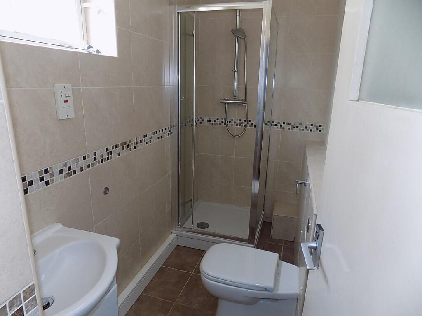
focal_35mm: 23
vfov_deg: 58.9
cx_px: 211
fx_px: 280
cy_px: 158
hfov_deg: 73.9
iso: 160
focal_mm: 4
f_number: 3.1
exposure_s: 1/30
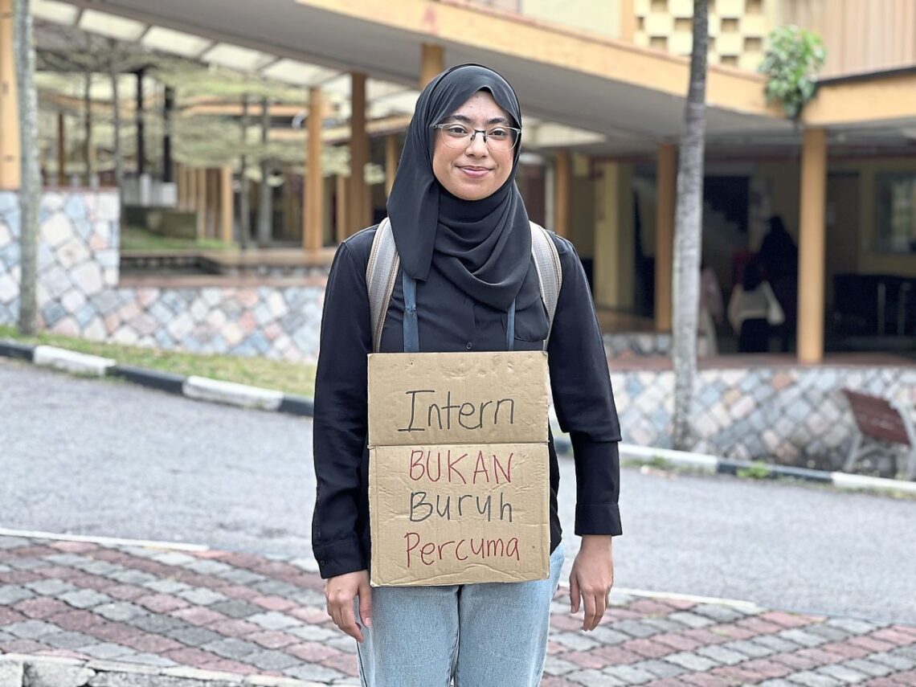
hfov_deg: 25.3
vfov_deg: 19.1
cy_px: 344
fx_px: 2038
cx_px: 458
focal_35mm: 77
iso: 25
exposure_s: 1/121
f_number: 2.8
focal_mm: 9
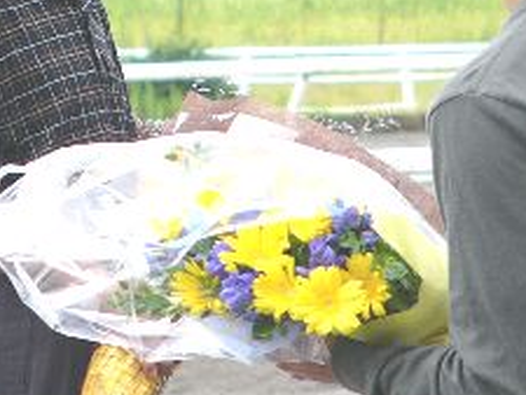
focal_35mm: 541
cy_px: -65
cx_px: 70
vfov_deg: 2.7
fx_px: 8225
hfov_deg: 3.7
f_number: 2.8
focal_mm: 31.6
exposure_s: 1/80
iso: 50
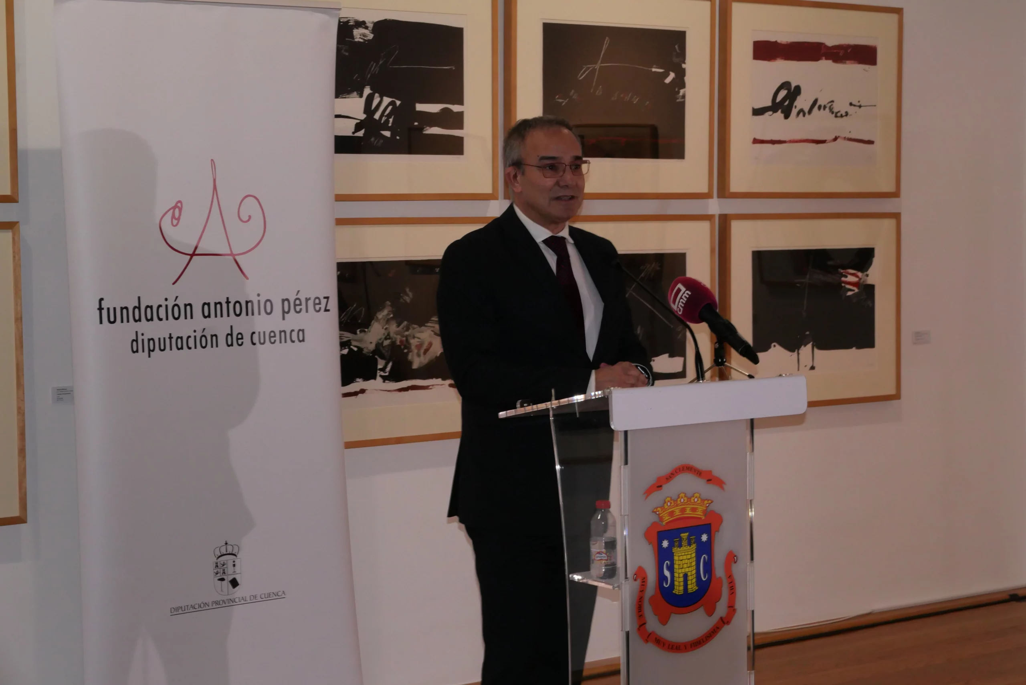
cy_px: 342
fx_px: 2138
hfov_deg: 27.0
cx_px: 513
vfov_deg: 18.2
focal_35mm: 75
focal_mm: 34
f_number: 9
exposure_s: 1/30
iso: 1600
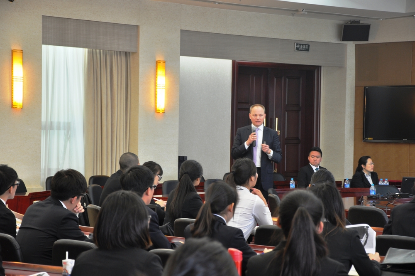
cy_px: 138
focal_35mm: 99
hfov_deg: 20.6
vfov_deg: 13.8
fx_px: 1140
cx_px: 208
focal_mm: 66
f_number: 5.3
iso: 200
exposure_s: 1/8
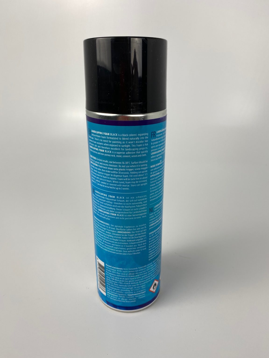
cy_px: 179
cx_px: 134
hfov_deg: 53.1
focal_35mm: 26
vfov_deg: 67.3
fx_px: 269
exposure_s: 1/112
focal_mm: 4.25
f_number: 1.8
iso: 32
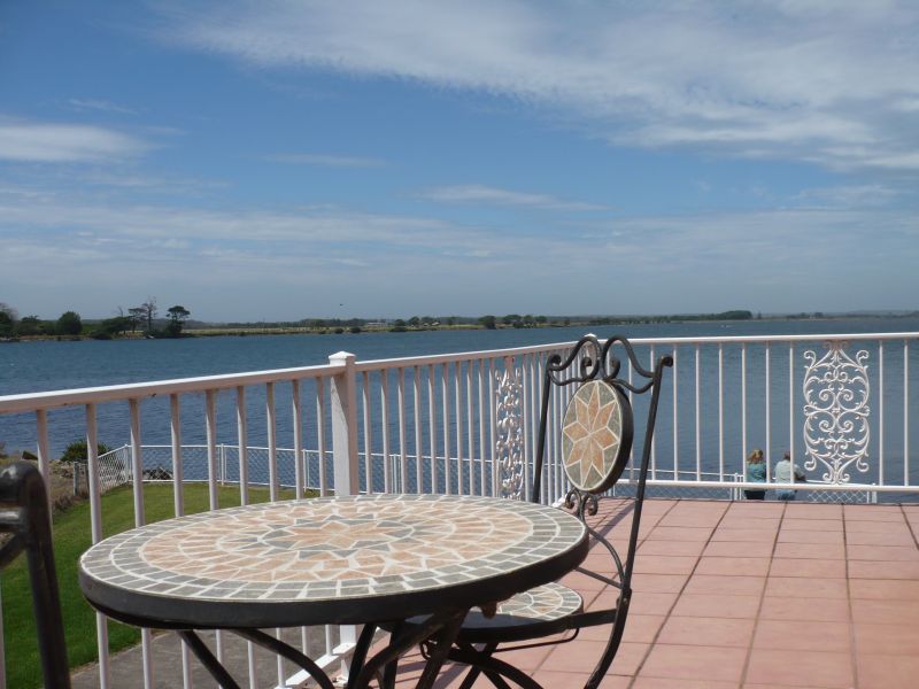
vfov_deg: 40.7
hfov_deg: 52.6
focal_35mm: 35
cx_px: 460
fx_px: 929
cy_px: 344
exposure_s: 1/500
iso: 100
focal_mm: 5.8
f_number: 8
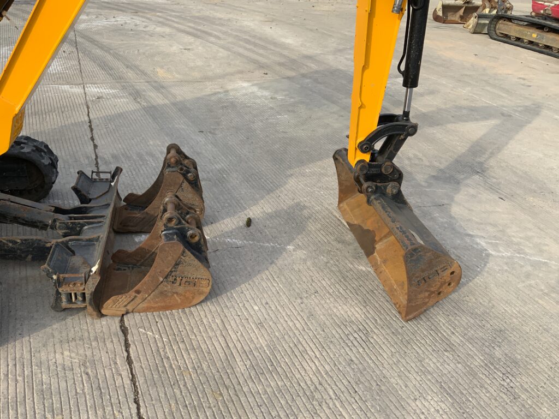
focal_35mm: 29
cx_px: 280
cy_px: 210
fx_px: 468
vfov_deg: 48.2
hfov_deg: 61.7
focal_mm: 3
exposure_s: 1/792
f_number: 1.8
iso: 16
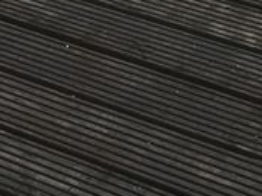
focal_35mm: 216
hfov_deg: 9.1
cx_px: 241
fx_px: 1635
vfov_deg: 6.2
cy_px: -450
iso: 40
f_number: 2.2
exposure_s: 1/100
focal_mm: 4.15
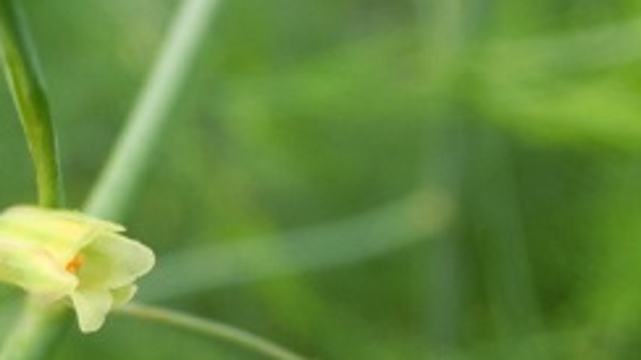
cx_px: 129
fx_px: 1257
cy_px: 263
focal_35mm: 74
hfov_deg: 28.0
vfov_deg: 16.2
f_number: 4.1
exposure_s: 1/125
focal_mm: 6.5
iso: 200
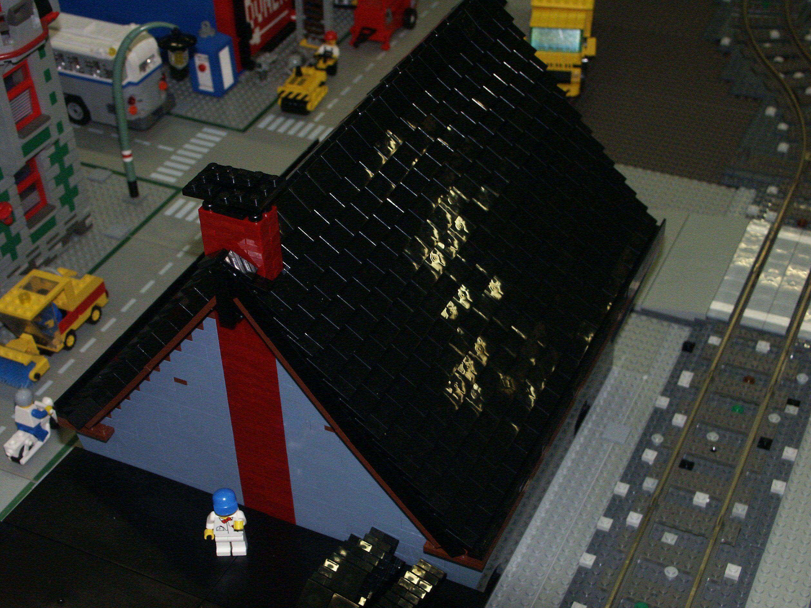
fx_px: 1195
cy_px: 301
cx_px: 413
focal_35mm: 51
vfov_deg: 28.6
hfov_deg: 37.5
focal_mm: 13.05
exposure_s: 1/45
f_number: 4.5
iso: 200
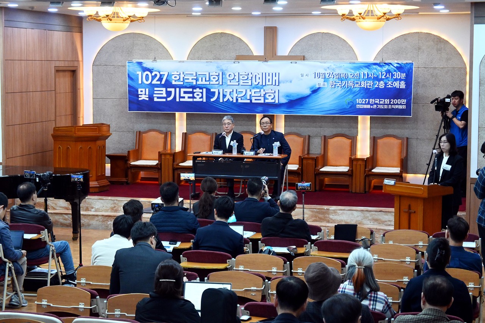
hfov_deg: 27.0
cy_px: 162
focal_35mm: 75
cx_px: 242
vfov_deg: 18.2
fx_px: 1010
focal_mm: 50
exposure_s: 1/100
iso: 3200
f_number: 6.3
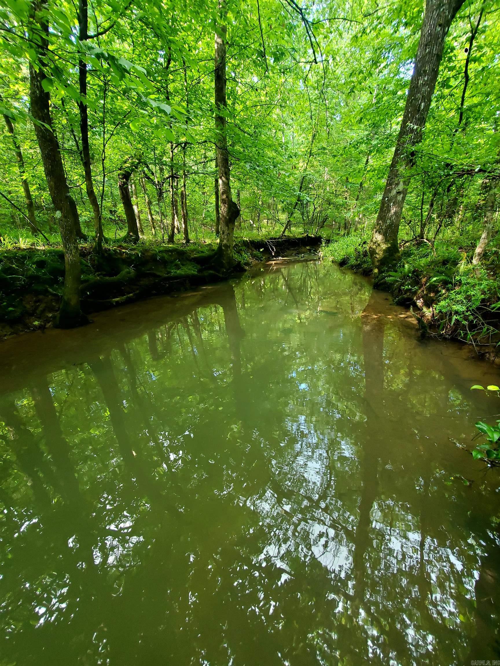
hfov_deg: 89.9
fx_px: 250
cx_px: 250
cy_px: 333
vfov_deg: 106.2
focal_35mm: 13
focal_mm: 1.8
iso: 200
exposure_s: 1/50
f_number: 2.2
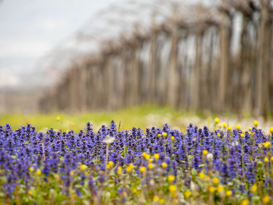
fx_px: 2910
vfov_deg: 4.0
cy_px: 101
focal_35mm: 369
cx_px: 127
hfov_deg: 5.4
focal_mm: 220
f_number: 6.3
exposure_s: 1/250
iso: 200
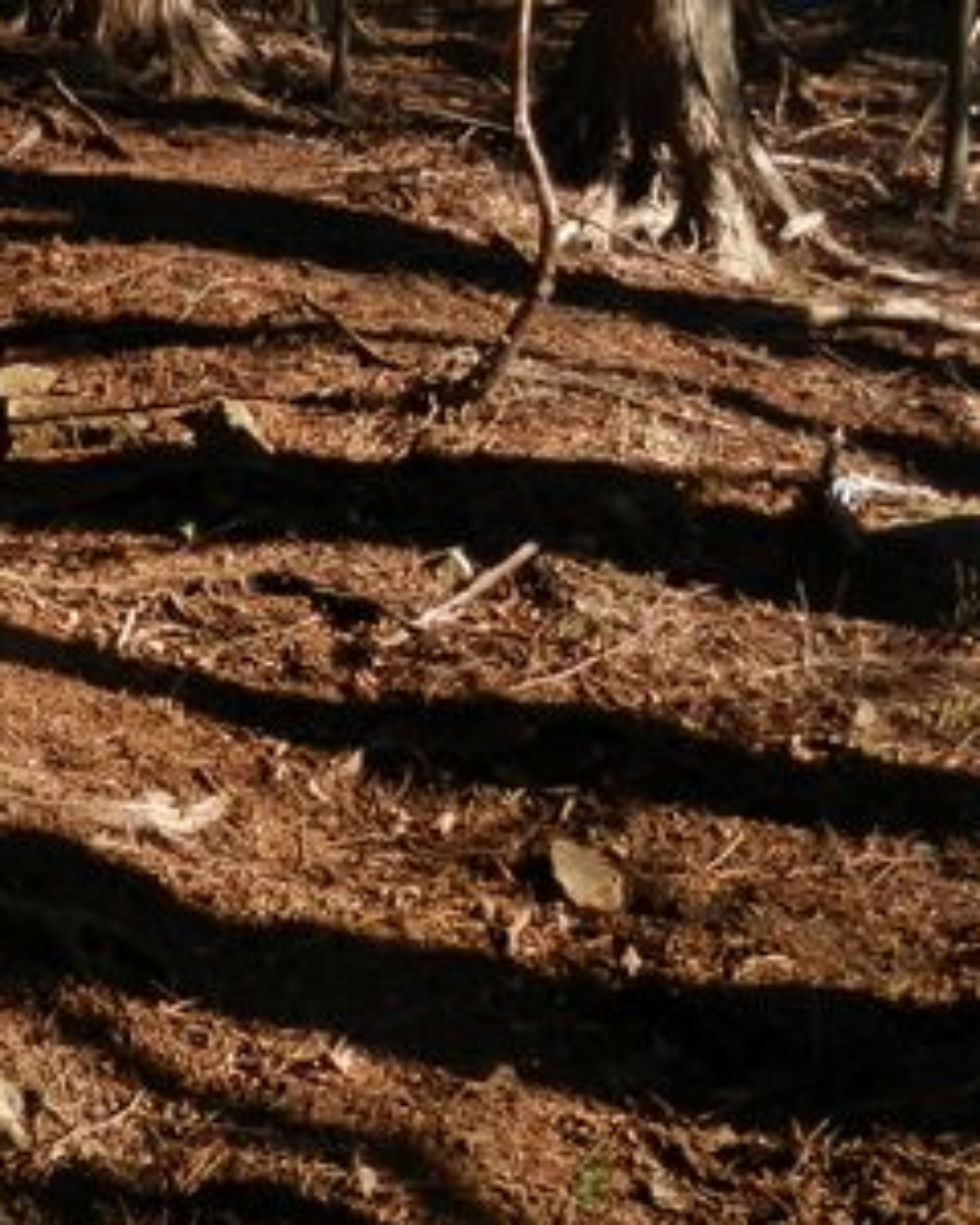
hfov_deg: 22.0
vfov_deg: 27.9
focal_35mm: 65
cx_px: -143
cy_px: 82
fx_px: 2357
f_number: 3
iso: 80
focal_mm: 4.5
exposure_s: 1/320
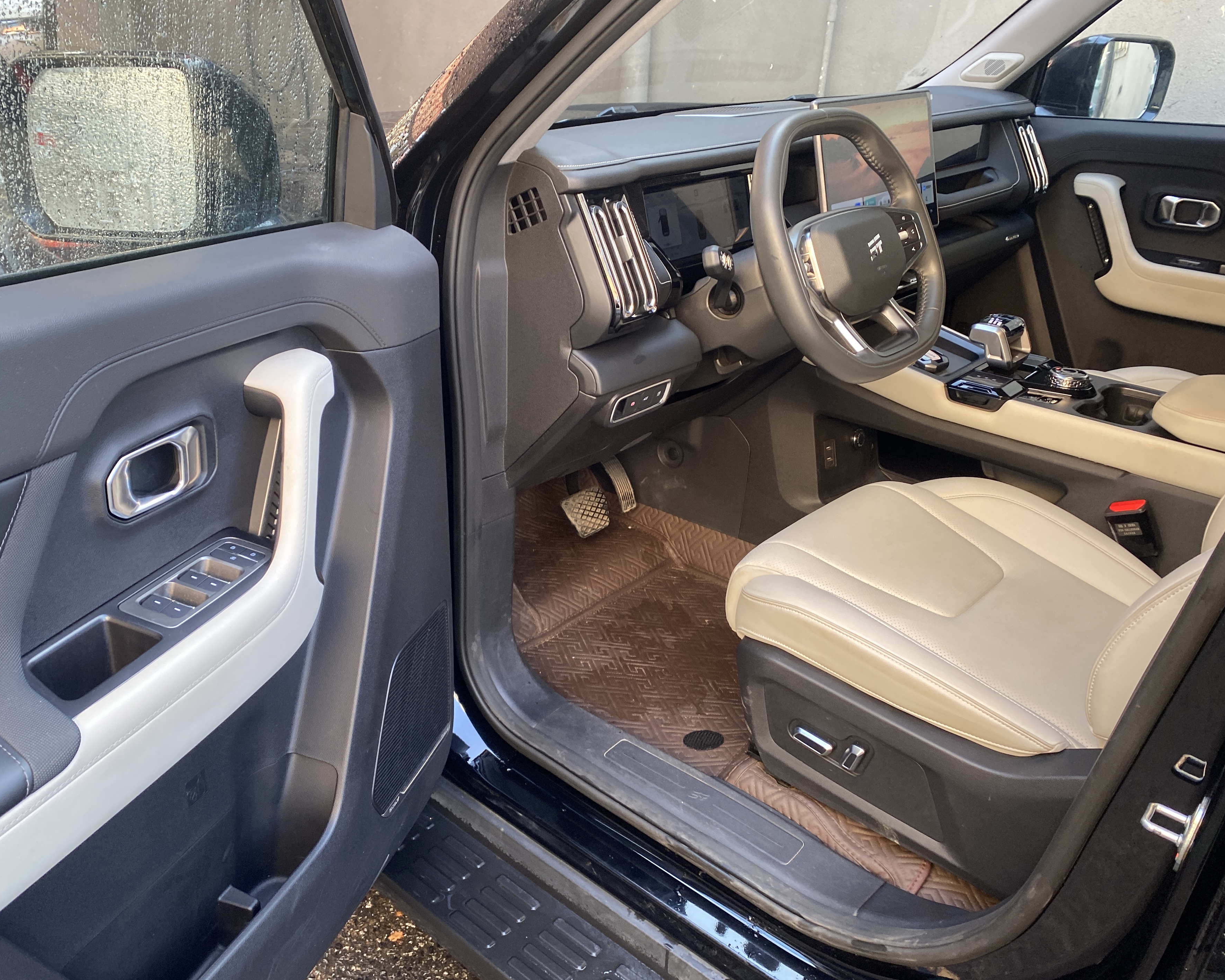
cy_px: 505
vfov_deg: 50.0
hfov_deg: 60.3
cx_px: 541
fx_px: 1051
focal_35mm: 29
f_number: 1.8
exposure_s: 1/115
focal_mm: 4.25
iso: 125
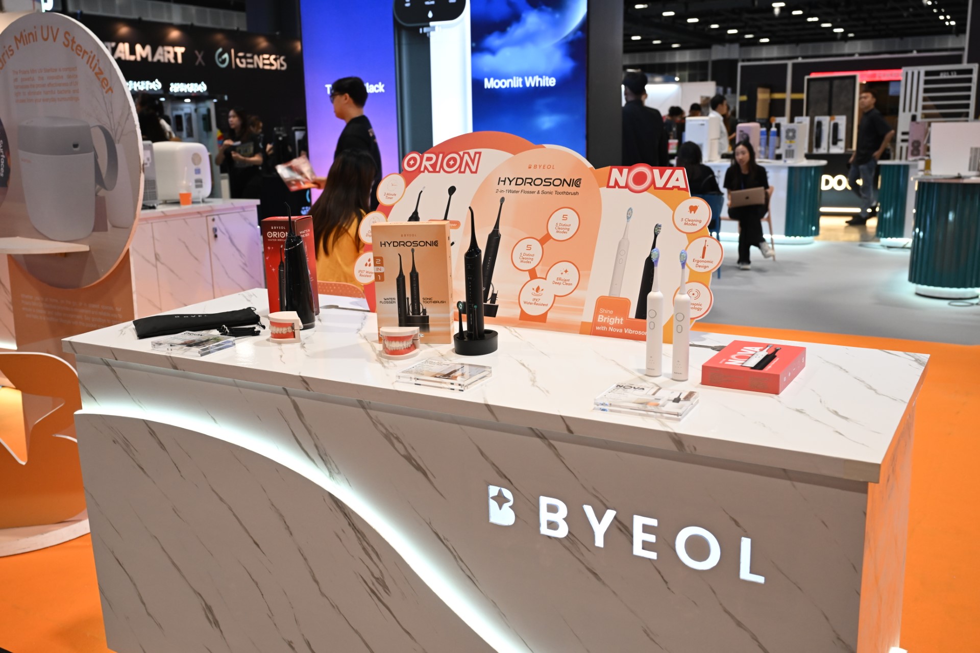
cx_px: 490
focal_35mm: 34
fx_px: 925
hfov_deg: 55.8
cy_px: 326
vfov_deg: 38.9
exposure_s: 1/80
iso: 1600
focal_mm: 34
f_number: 5
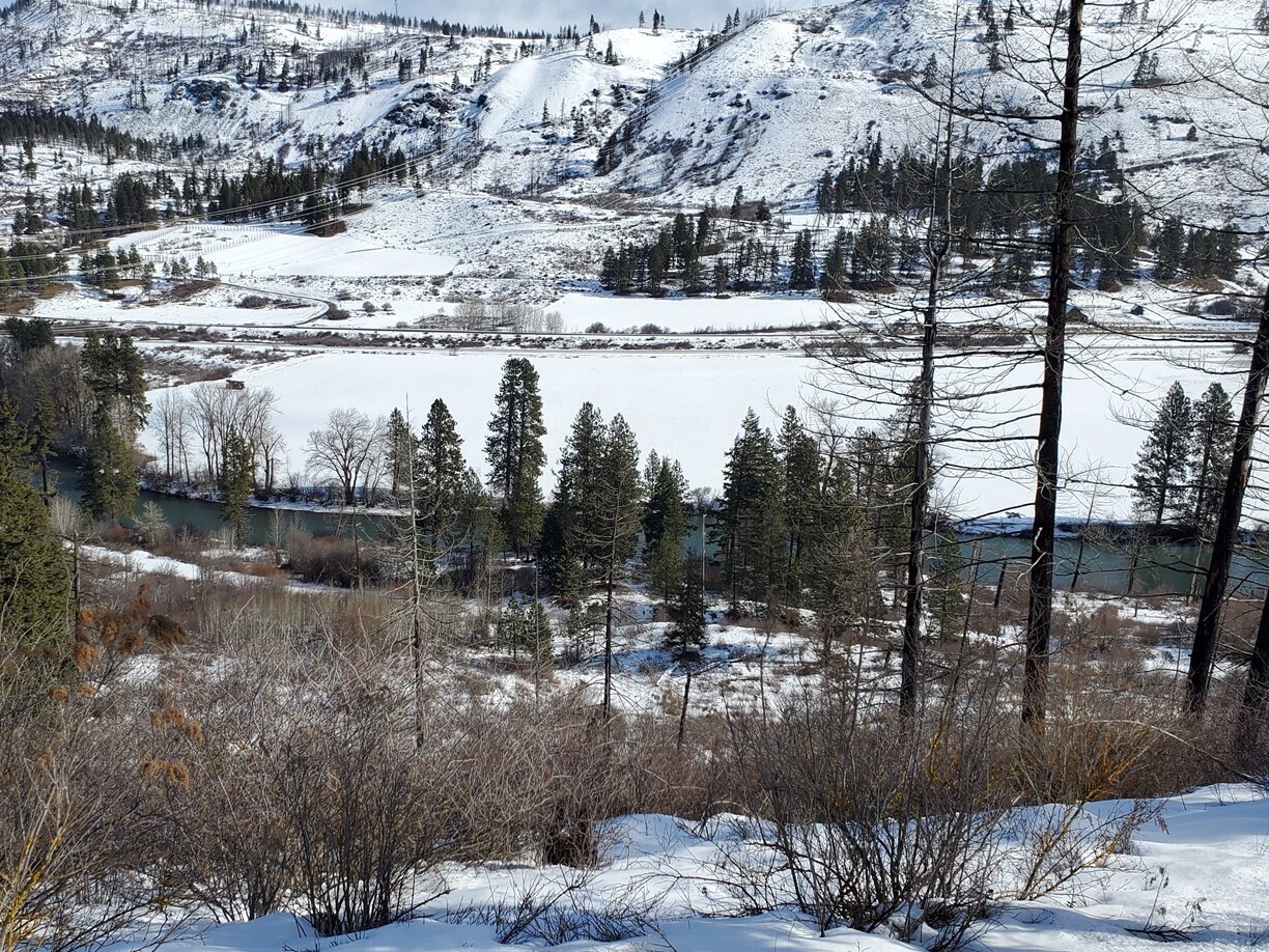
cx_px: 613
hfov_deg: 53.9
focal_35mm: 34
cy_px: 519
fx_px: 1246
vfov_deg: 41.8
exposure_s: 1/2199
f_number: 2.4
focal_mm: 4.3
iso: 50
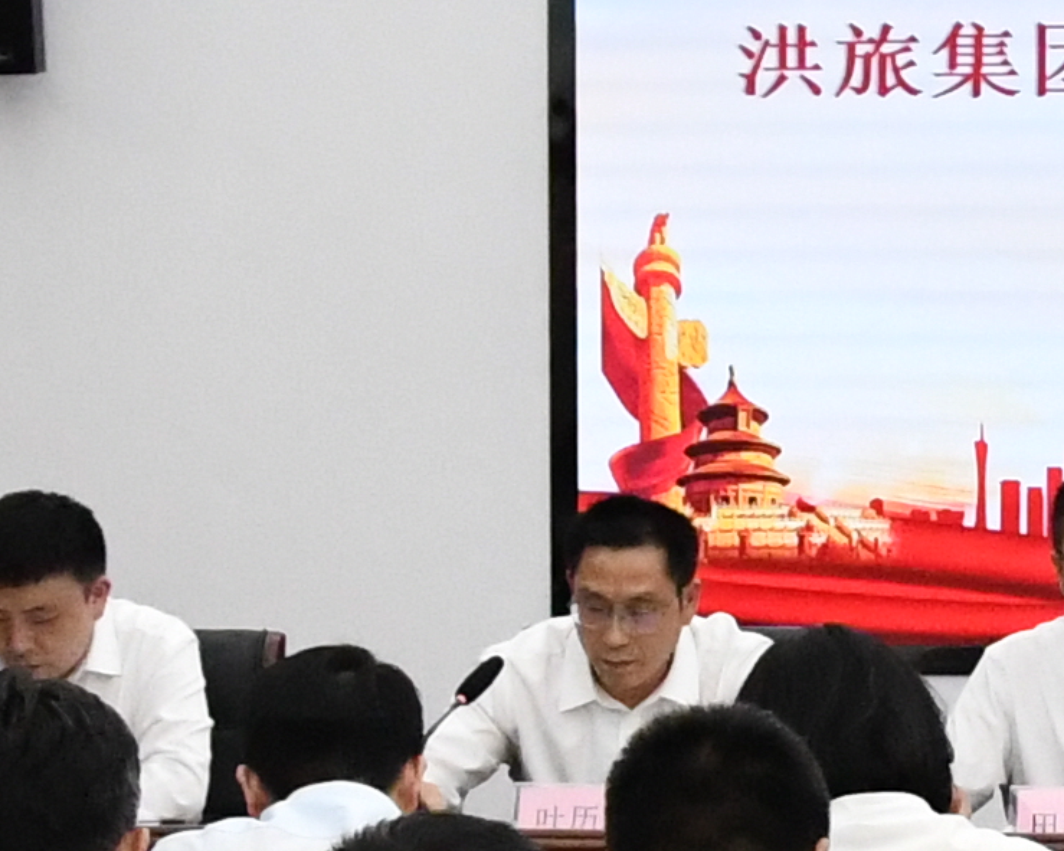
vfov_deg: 8.1
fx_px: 6014
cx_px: 1307
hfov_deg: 9.9
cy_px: 685
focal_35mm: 191
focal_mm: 18
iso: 4000
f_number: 5.6
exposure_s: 1/800
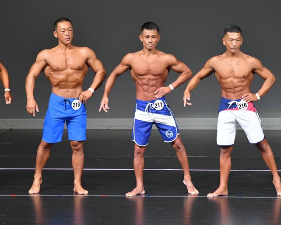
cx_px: 146
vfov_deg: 4.3
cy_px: 112
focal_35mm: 357
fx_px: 2968
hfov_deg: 5.4
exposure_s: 1/400
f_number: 5.6
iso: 5000
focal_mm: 210
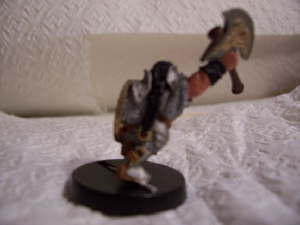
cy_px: 112
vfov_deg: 41.8
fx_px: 295
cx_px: 150
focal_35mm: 34
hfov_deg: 54.0
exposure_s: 1/30
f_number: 2.7
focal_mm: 5.6
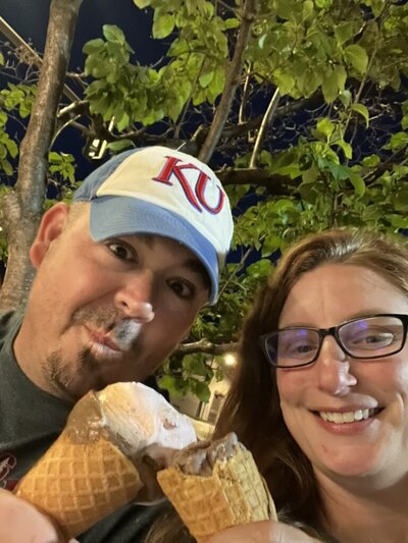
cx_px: 204
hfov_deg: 46.8
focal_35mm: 30
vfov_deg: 60.0
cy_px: 272
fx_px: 471
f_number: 2.2
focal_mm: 2.71
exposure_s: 1/15
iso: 1250
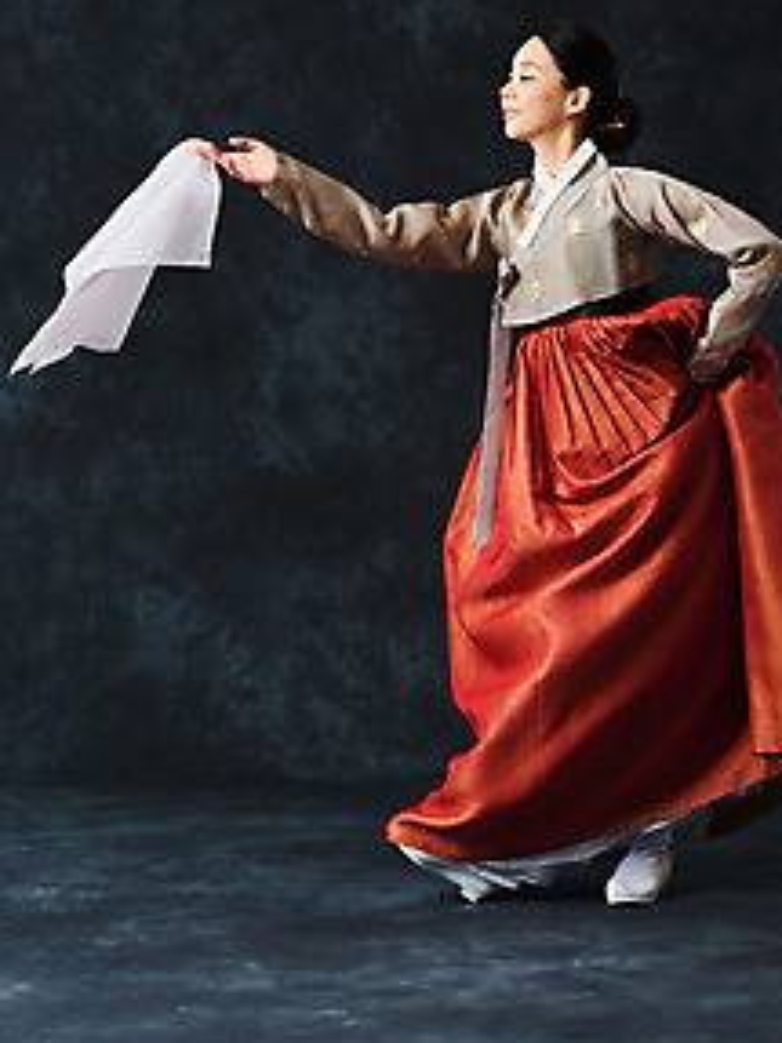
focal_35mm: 94
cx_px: 478
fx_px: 2833
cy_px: 360
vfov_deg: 20.8
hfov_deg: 15.7
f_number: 11
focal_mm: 70
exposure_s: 1/125
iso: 100
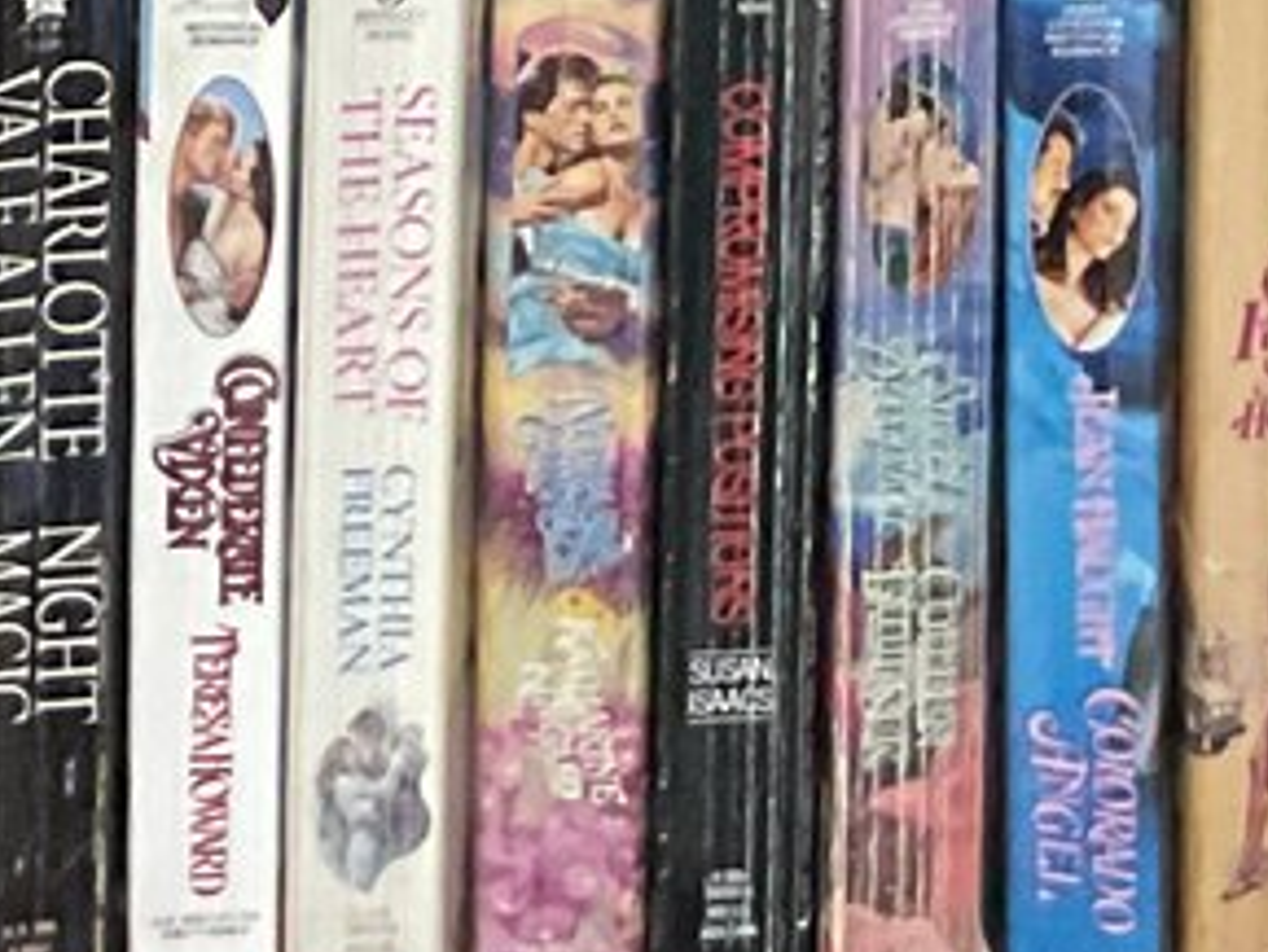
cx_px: 1248
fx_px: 5570
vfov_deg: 8.7
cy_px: -1485
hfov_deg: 12.8
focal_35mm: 152
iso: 320
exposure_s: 1/30
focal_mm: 3
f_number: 1.8
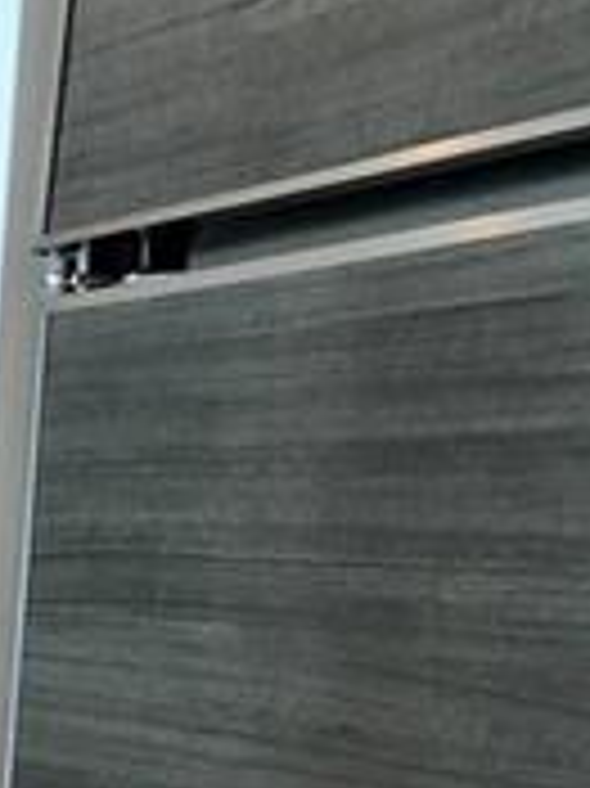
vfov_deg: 14.6
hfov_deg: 10.8
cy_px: 1274
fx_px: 2799
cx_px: -662
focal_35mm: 123
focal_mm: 3.99
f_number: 1.8
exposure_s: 1/15
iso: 50
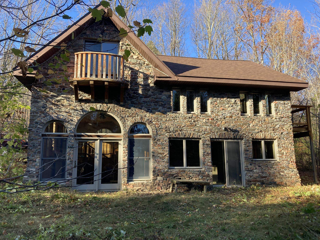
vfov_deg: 49.7
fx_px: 259
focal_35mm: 28
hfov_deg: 63.4
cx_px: 160
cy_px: 120
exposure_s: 1/369
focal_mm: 3.99
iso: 20
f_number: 1.8
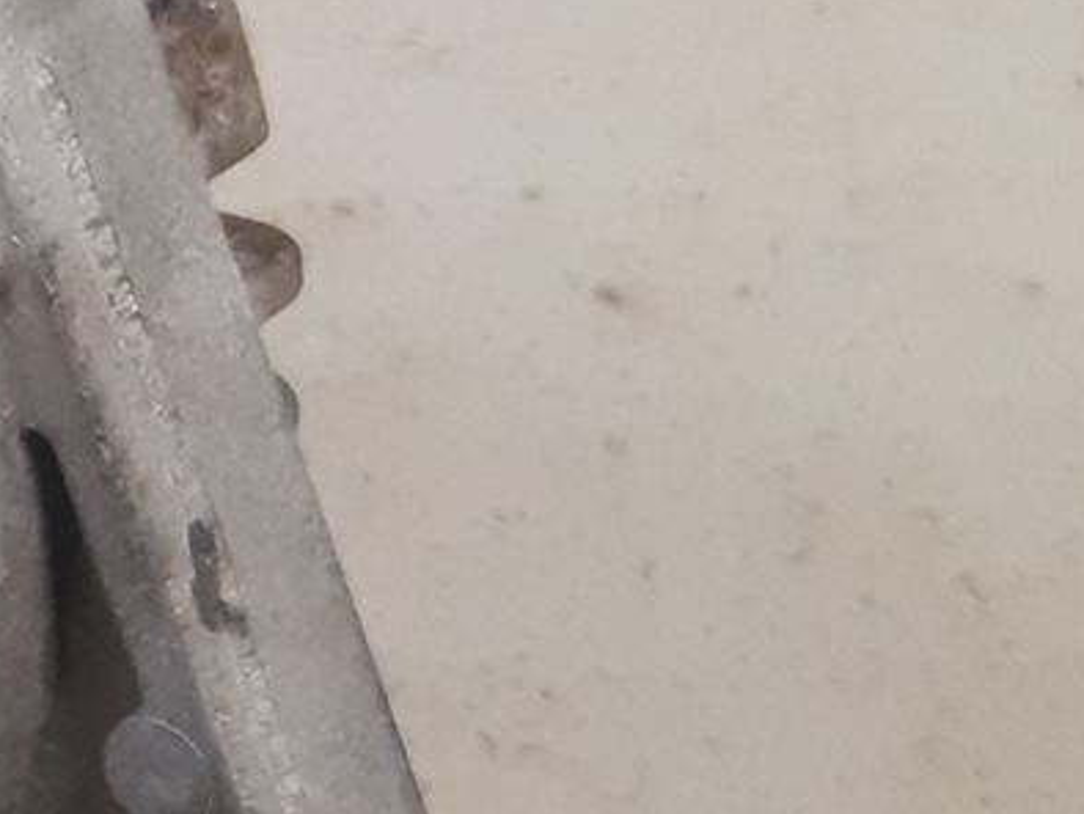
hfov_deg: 12.3
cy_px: 644
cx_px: -1304
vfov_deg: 11.0
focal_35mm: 135
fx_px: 4230
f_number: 1.7
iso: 200
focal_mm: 3.93
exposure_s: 1/50
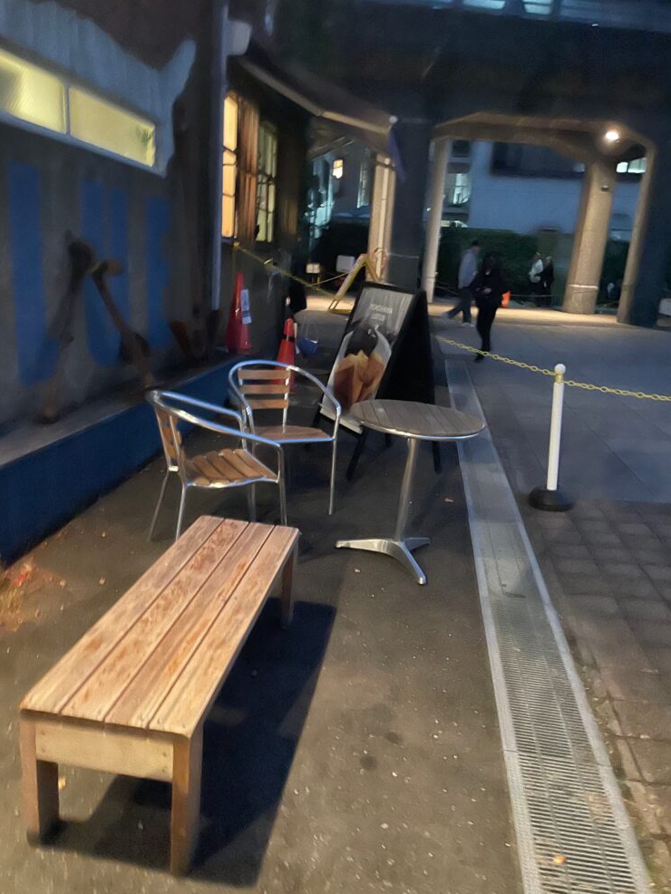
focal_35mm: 27
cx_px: 332
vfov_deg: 65.3
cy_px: 463
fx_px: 698
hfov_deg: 51.4
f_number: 1.6
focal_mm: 4.2
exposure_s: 1/25
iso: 1000
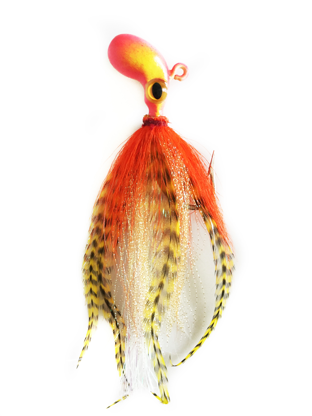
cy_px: 208
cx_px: 156
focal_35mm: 29
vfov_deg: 61.7
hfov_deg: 48.2
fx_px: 349
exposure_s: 1/30
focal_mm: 4.15
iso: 125
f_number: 2.2
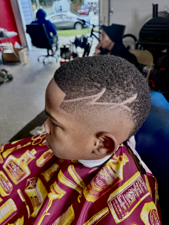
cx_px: 84
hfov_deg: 56.8
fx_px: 156
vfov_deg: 71.6
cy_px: 112
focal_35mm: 24
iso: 250
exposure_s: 1/60
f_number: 1.78
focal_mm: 6.76
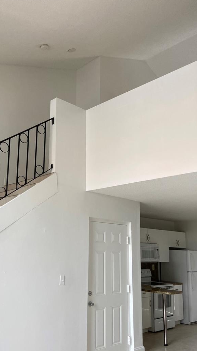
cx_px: 70
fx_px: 307
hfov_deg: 35.4
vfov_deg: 59.3
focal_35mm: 33
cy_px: 200
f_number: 1.8
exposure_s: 1/120
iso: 125
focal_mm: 4.25
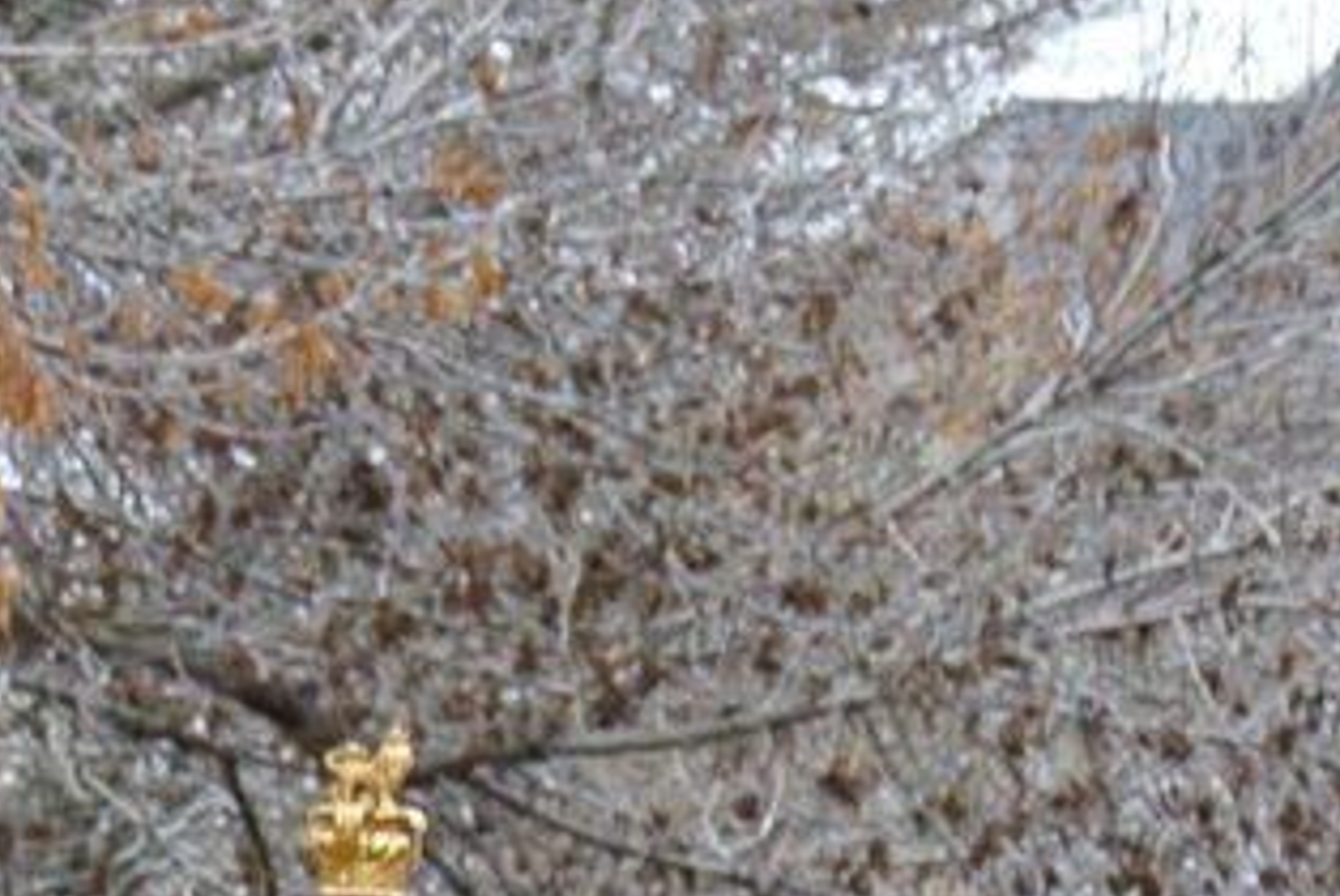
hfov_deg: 3.3
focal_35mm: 632
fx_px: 23546
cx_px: 713
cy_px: 2635
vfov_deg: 2.2
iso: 110
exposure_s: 1/60
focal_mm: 36.1
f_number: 3.8
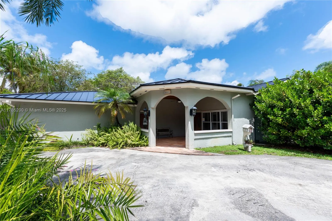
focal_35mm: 15
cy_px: 110
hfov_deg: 100.4
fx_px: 138
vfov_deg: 77.3
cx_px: 166
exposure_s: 1/640
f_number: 7.1
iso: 100
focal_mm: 10
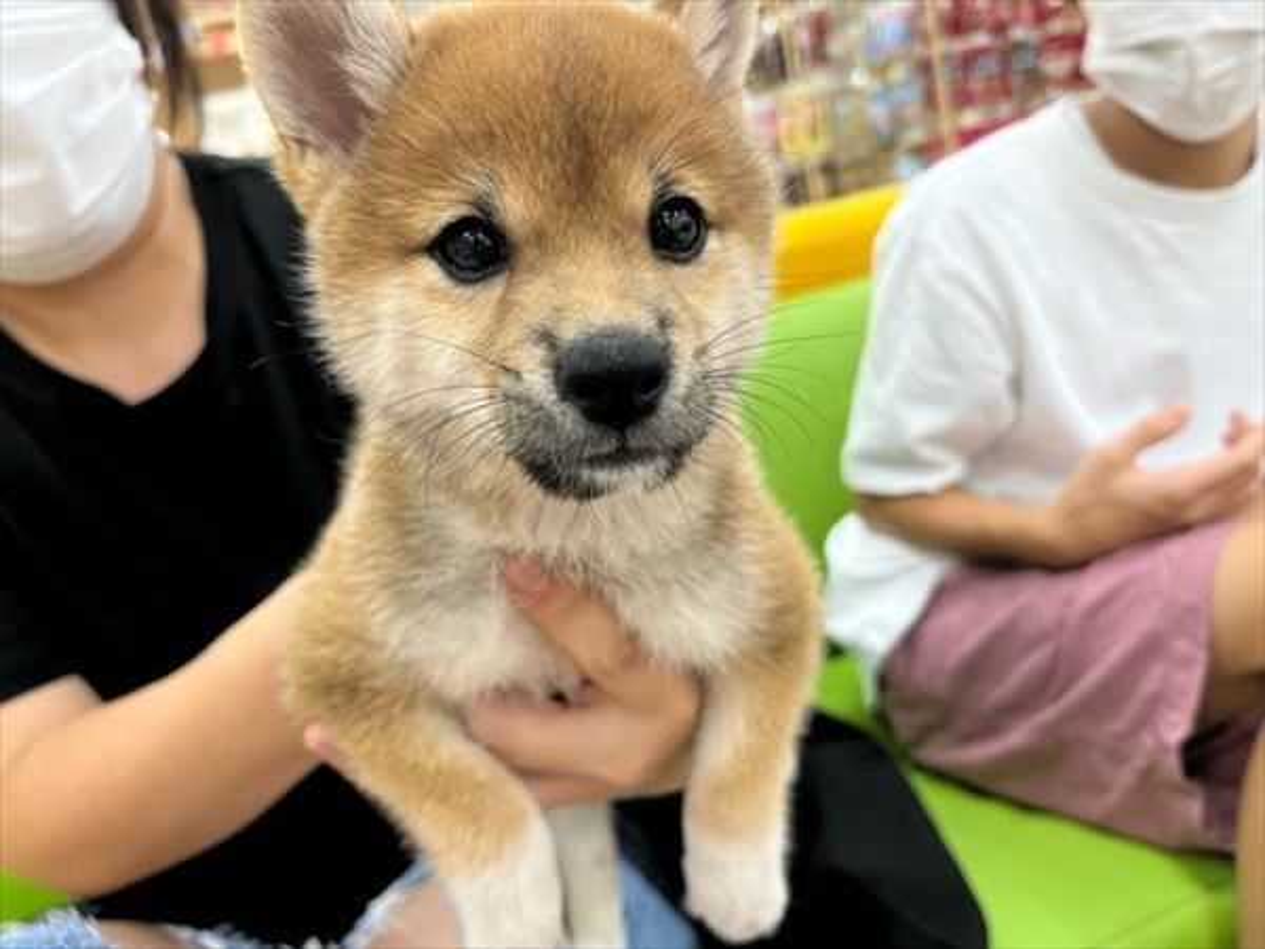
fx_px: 950
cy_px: 474
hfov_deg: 67.3
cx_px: 632
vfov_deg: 53.1
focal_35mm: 26
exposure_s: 1/100
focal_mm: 5.1
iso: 50
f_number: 1.6
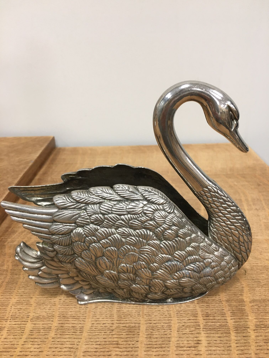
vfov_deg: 61.7
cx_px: 134
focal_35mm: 29
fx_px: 300
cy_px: 179
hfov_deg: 48.2
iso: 125
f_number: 2.2
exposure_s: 1/33
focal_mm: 4.15
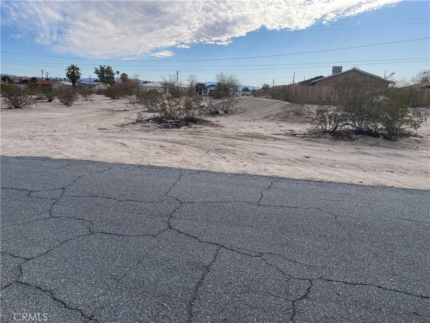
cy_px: 162
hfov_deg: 67.3
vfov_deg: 53.1
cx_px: 215
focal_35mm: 26
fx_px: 323
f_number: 1.6
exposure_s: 1/4132
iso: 32
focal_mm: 4.2
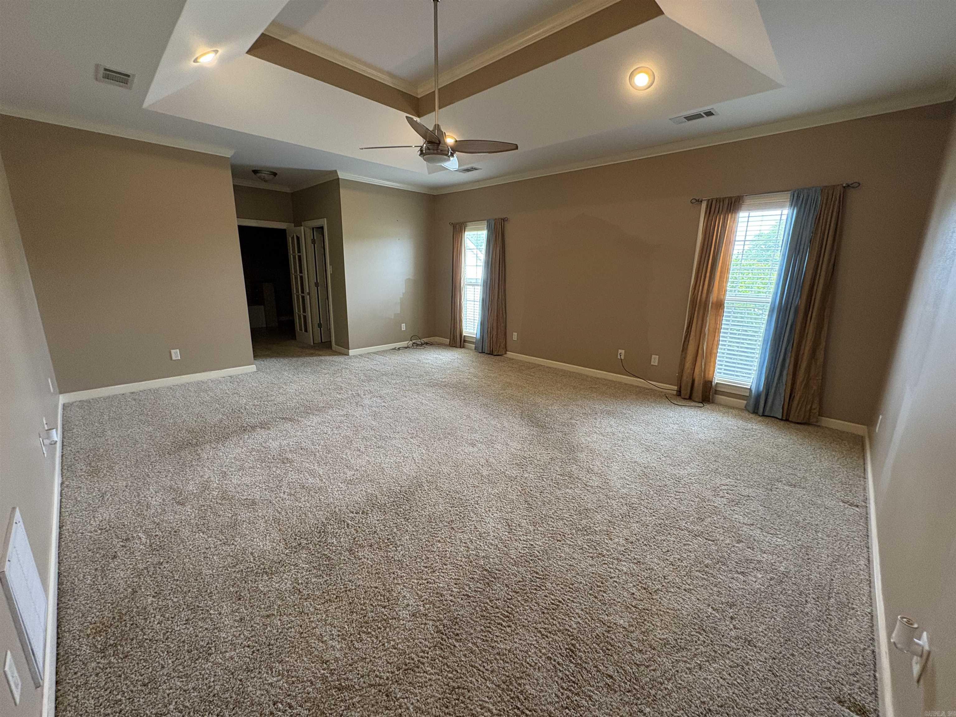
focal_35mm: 14
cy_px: 358
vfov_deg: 85.7
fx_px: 387
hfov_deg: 102.1
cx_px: 478
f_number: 2.2
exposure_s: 1/60
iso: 250
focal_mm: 2.22
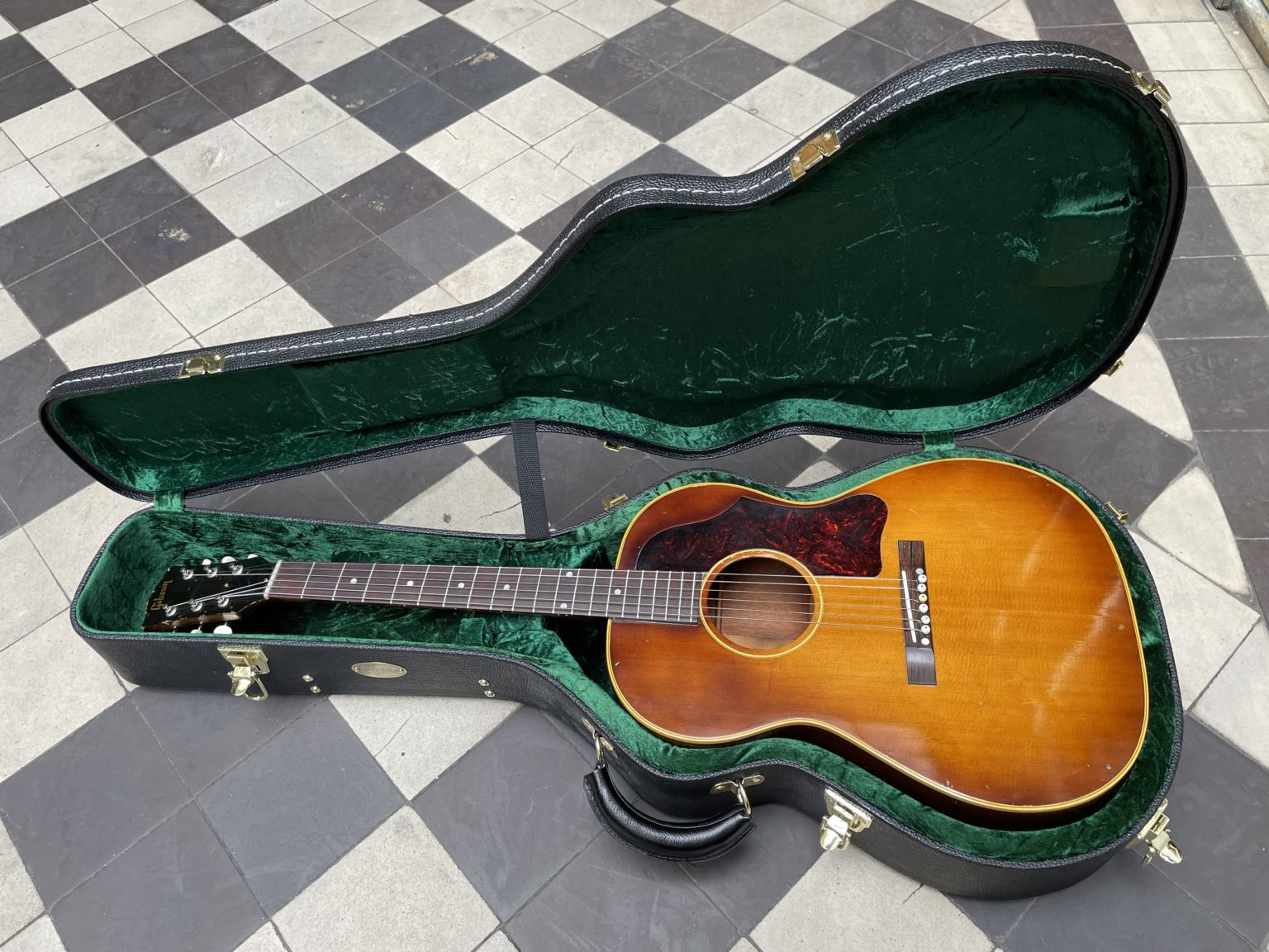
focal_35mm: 26
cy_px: 476
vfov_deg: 53.1
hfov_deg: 67.3
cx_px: 634
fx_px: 953
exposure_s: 1/100
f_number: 1.6
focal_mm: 4.2
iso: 100
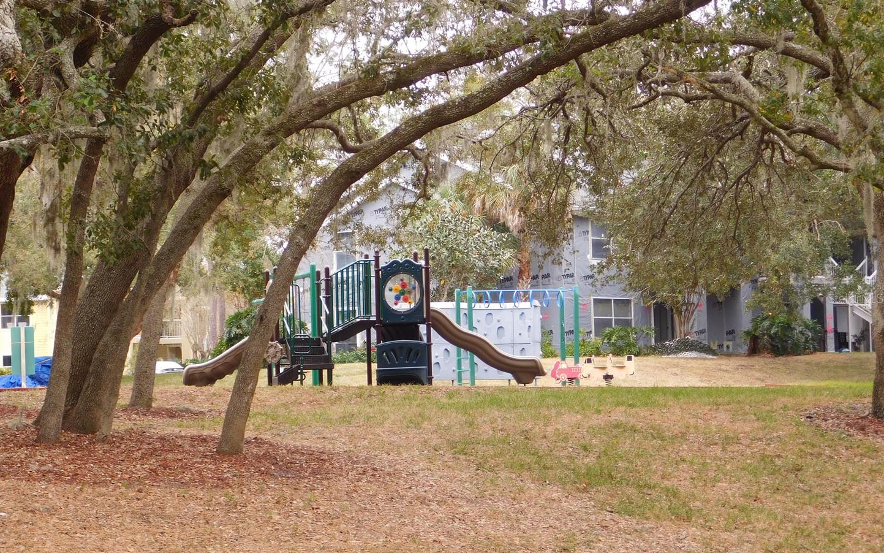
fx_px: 2265
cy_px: 298
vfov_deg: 13.9
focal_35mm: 94
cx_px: 396
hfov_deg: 22.1
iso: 160
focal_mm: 14.2
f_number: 4.4
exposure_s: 1/60
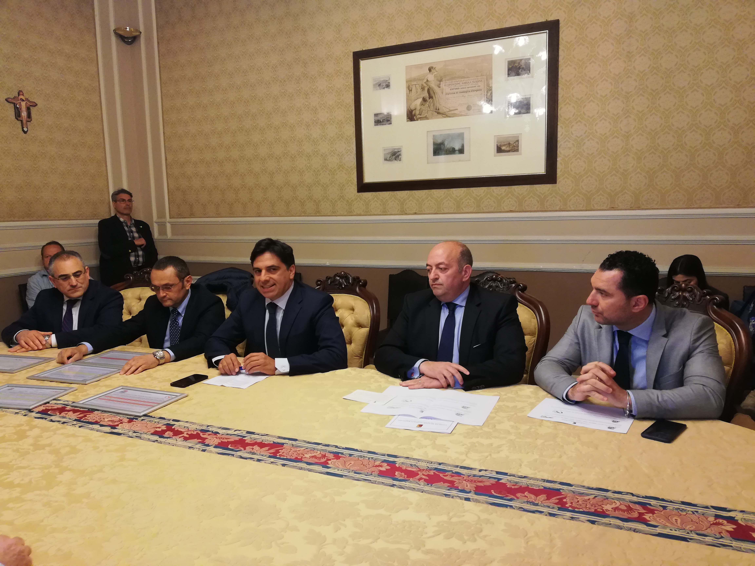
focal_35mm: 27
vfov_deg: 51.4
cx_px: 378
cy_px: 283
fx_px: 589
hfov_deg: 65.3
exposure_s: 1/33.3
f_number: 2.2
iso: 320
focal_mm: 3.81
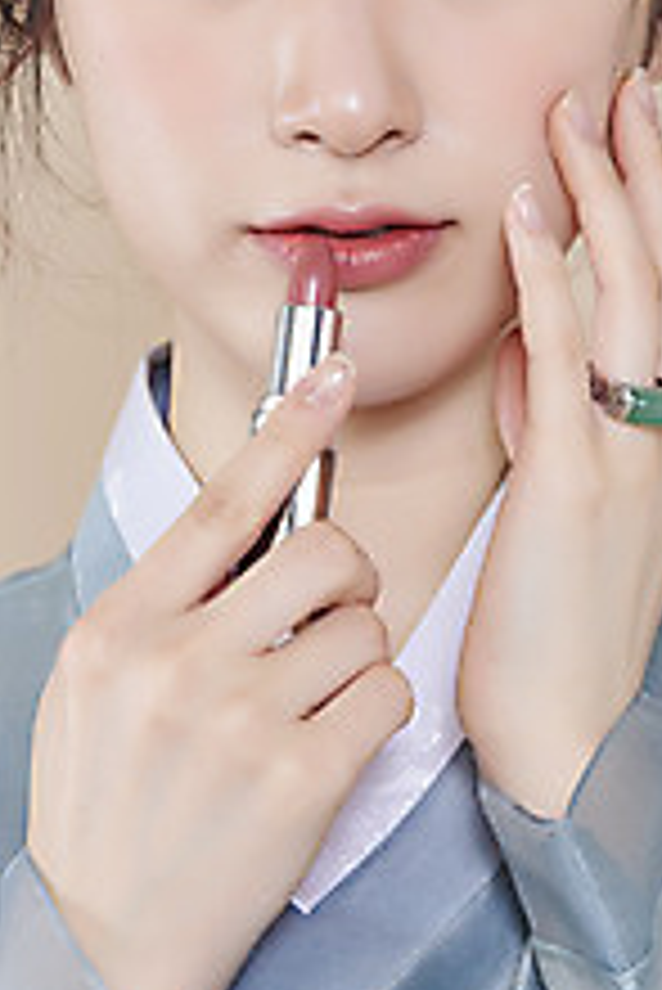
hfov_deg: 7.2
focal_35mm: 191
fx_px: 5260
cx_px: 272
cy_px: 230
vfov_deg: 10.7
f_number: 11
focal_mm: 105
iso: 64
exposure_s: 1/125
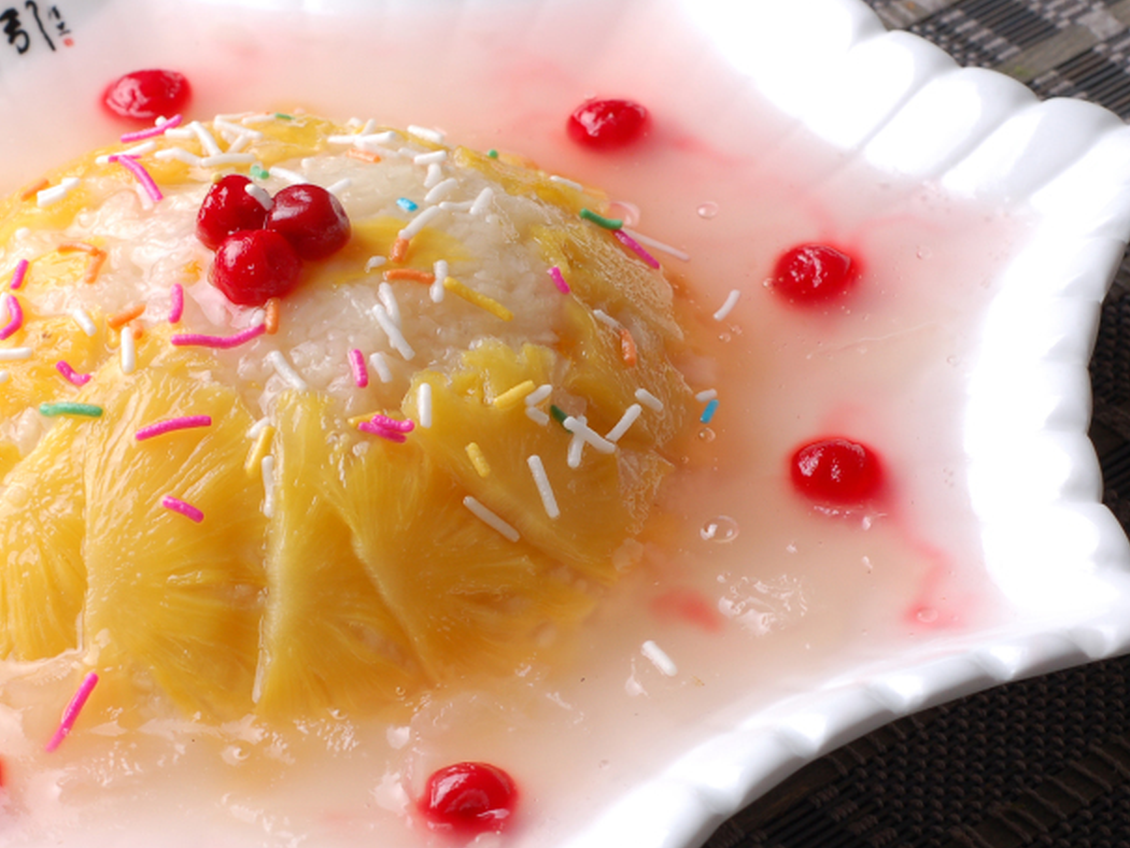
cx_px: 321
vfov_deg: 12.1
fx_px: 3983
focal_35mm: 122
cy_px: 475
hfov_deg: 16.1
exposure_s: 1/640
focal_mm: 50
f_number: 8
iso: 200
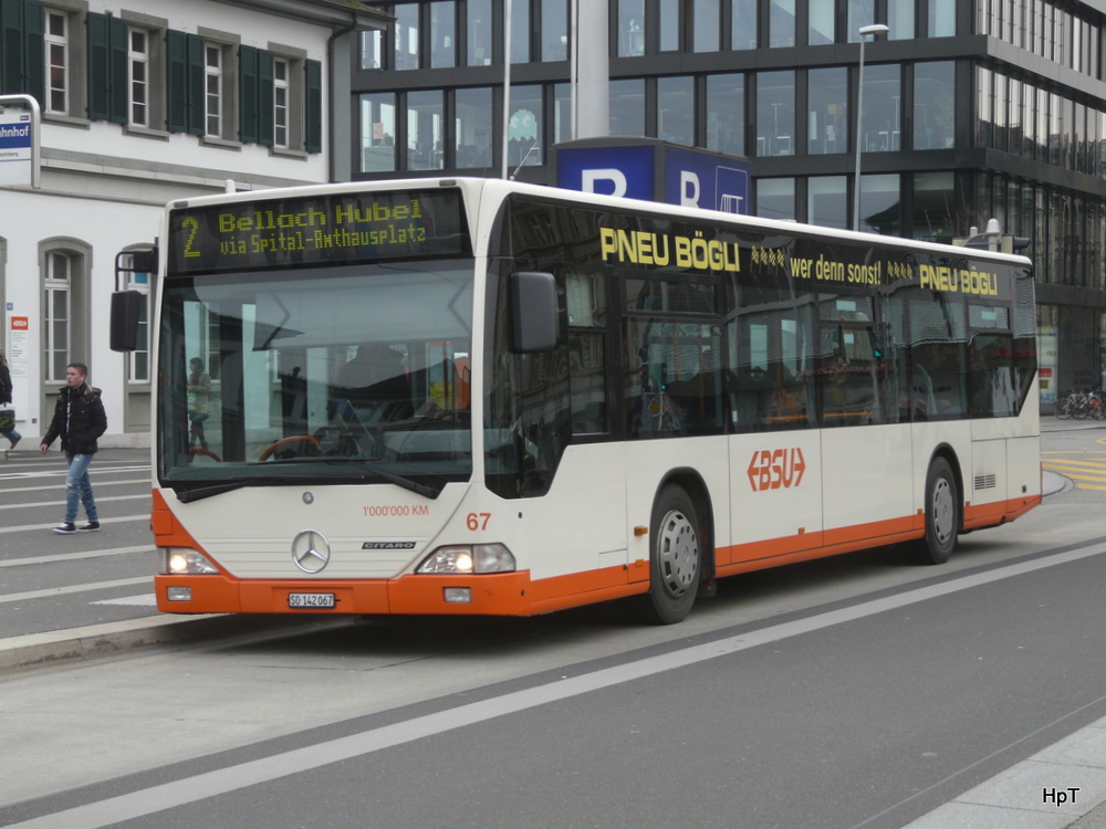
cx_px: 553
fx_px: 2460
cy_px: 414
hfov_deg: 25.3
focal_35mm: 77
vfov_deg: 19.1
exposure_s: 1/100
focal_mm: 12.6
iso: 100
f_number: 3.6
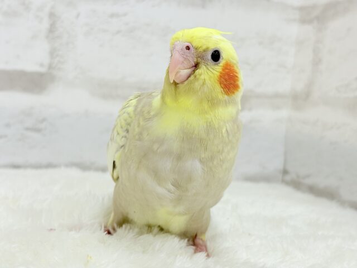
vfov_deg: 28.0
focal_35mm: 52
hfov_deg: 36.8
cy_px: 134
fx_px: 536
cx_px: 178
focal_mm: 5.96
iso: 80
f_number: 1.6
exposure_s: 1/100
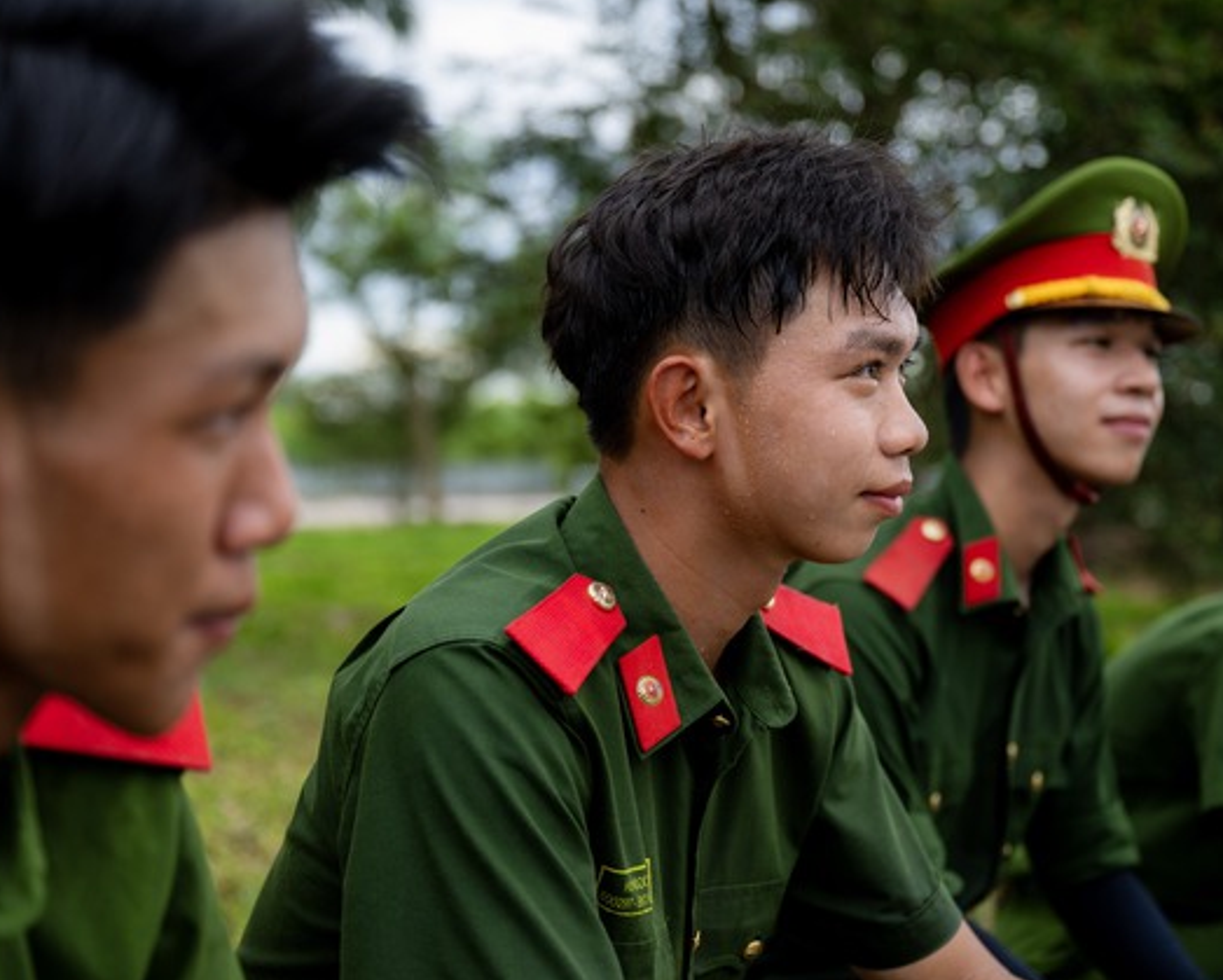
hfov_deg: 30.5
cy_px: 492
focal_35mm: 62
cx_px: 638
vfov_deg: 24.6
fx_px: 2245
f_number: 3.2
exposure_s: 1/640
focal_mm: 54
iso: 200
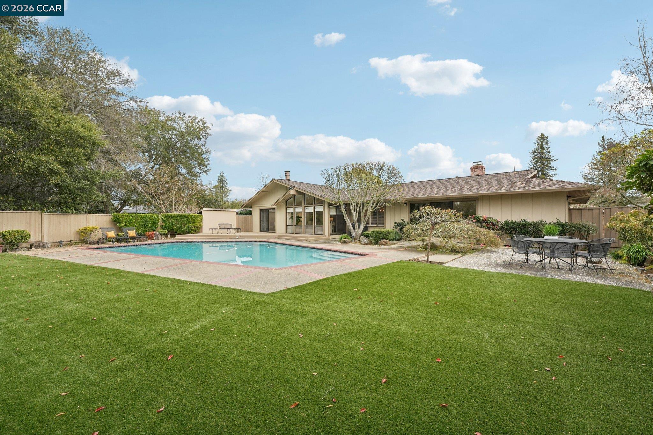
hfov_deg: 104.3
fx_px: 254
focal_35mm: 14
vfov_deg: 81.2
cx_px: 326
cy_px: 218
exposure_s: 1/320
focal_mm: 14
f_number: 8
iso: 640
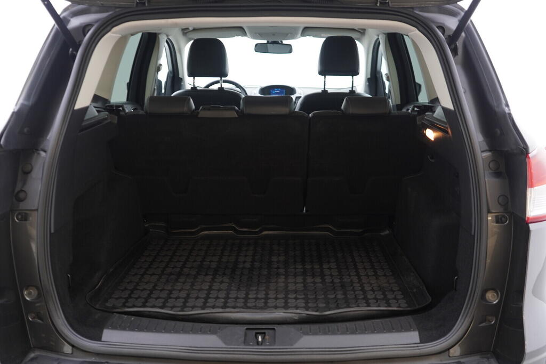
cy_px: 182
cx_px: 273
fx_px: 546
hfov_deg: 53.1
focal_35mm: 36
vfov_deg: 36.9
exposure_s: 1/40
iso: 250
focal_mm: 24
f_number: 2.8
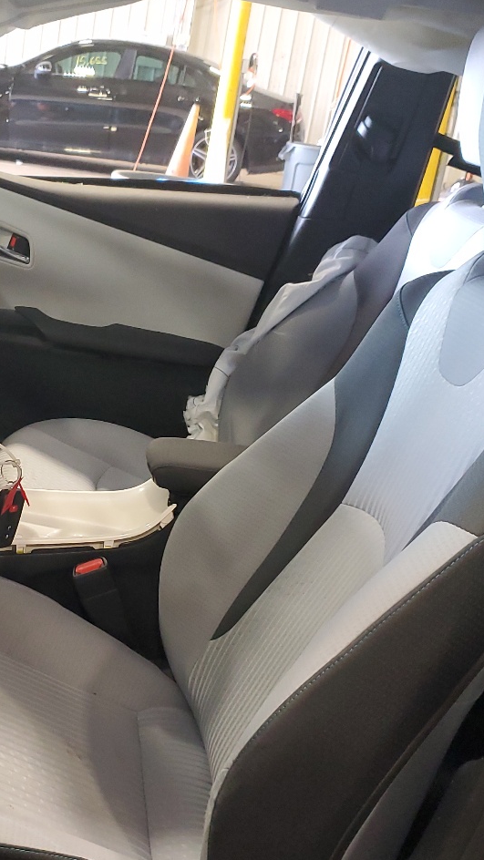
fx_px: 1095
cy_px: 497
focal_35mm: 48
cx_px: 116
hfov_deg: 24.6
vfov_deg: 42.8
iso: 198
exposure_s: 1/60.2
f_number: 1.5
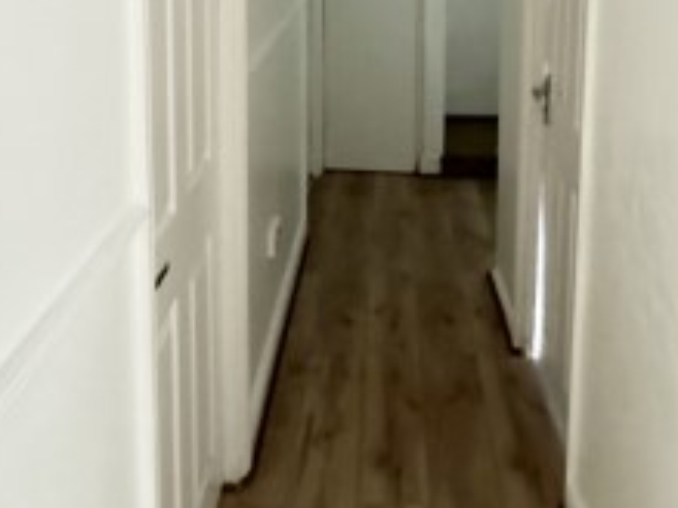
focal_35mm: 41
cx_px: 375
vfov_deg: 31.7
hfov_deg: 45.7
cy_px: -28
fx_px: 803
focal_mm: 2.22
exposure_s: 1/57
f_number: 2.2
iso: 1250
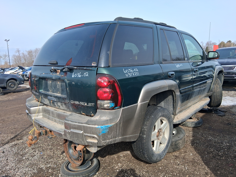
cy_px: 88
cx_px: 118
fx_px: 177
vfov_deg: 53.1
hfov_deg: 67.3
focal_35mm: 26
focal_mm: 3.98
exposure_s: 1/459
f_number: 1.8
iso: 25
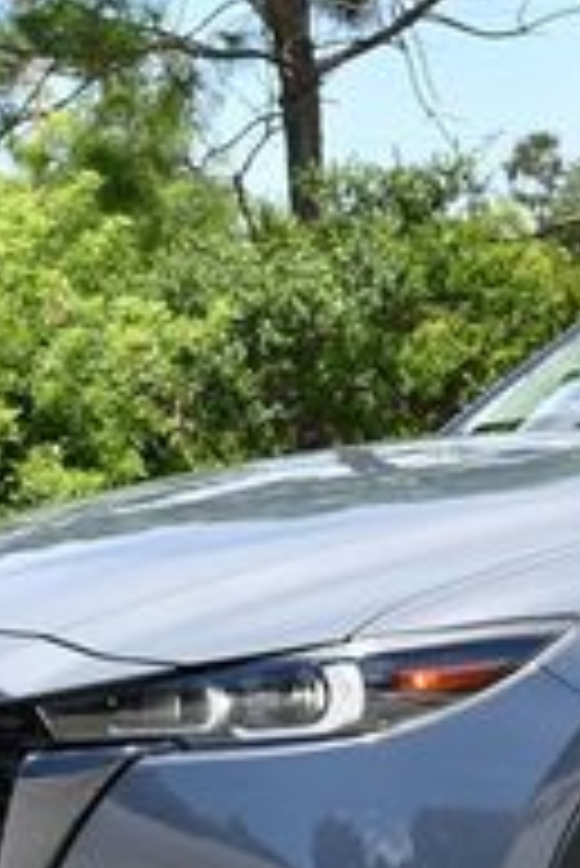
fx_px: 4004
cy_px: 571
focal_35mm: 166
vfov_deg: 12.4
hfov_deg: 8.1
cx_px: 967
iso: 140
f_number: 8
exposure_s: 1/250
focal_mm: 25
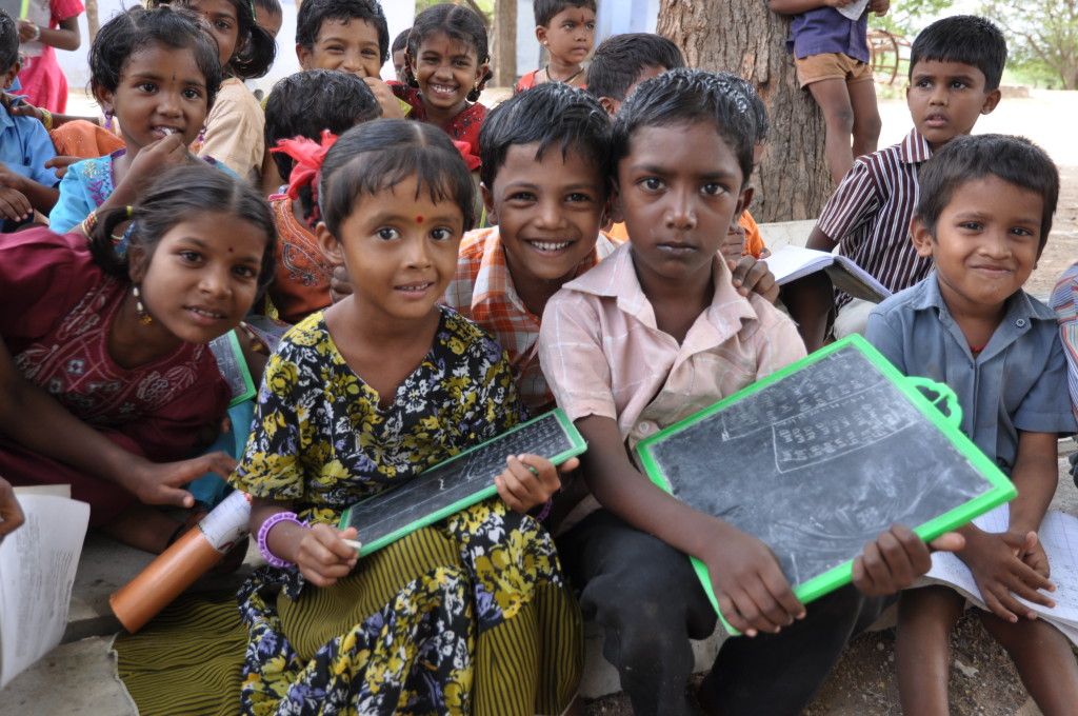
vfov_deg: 34.1
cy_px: 358
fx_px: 1166
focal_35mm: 39
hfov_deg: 49.6
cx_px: 539
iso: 200
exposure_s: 1/125
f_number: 4.2
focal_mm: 26
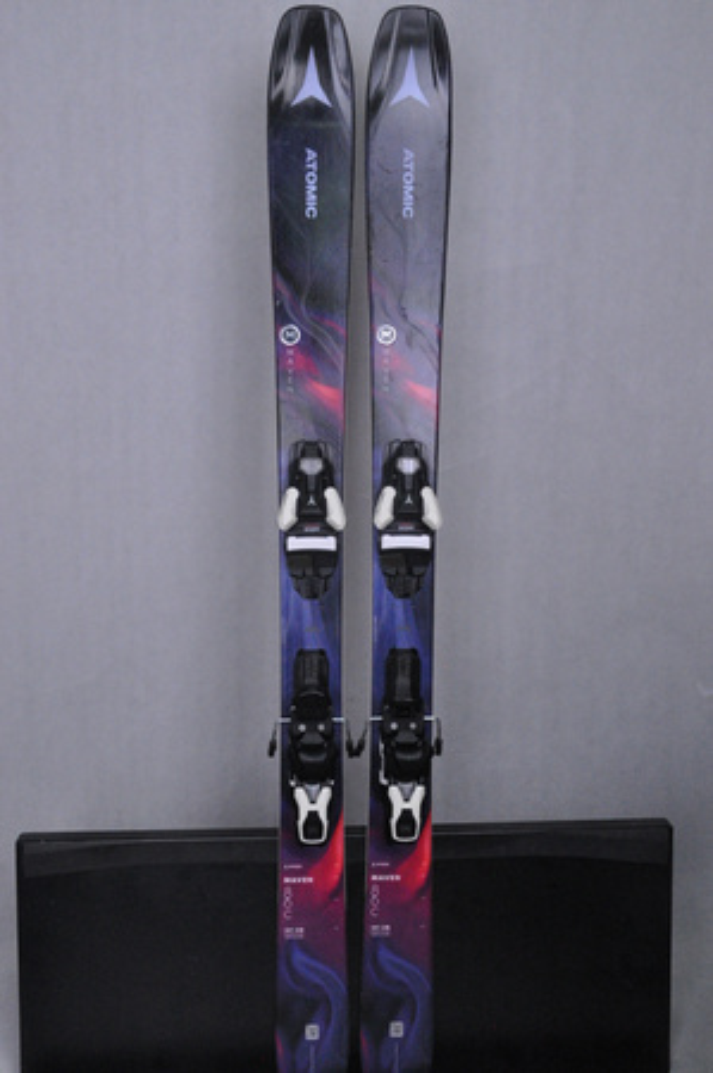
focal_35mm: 38
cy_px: 536
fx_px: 1117
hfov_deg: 35.4
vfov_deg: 51.3
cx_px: 356
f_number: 9.5
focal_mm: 25
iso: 3200
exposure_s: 1/125
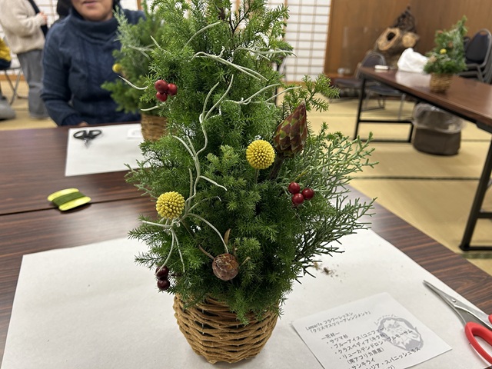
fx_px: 370
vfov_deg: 53.1
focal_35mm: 26
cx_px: 246
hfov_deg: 67.3
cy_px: 184
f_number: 1.5
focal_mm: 5.7
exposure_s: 1/120
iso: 100
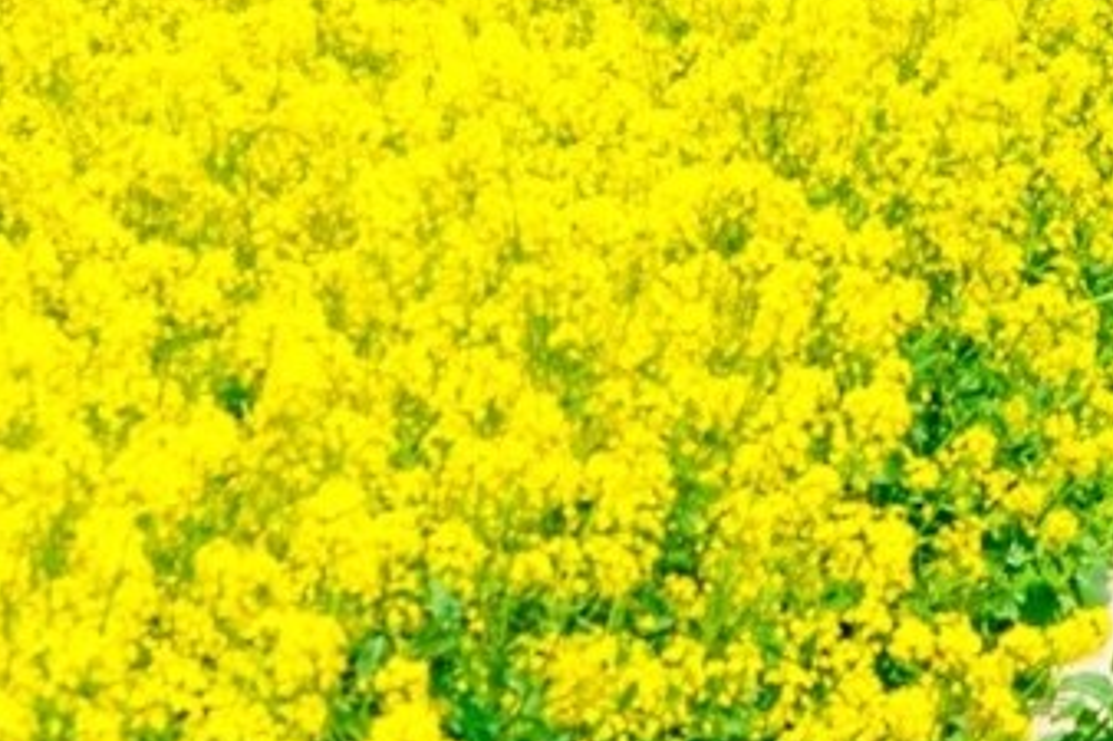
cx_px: 1890
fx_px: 9363
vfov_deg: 4.5
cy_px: -757
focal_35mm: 303
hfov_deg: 6.7
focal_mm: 50
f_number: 4
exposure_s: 1/2500
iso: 100
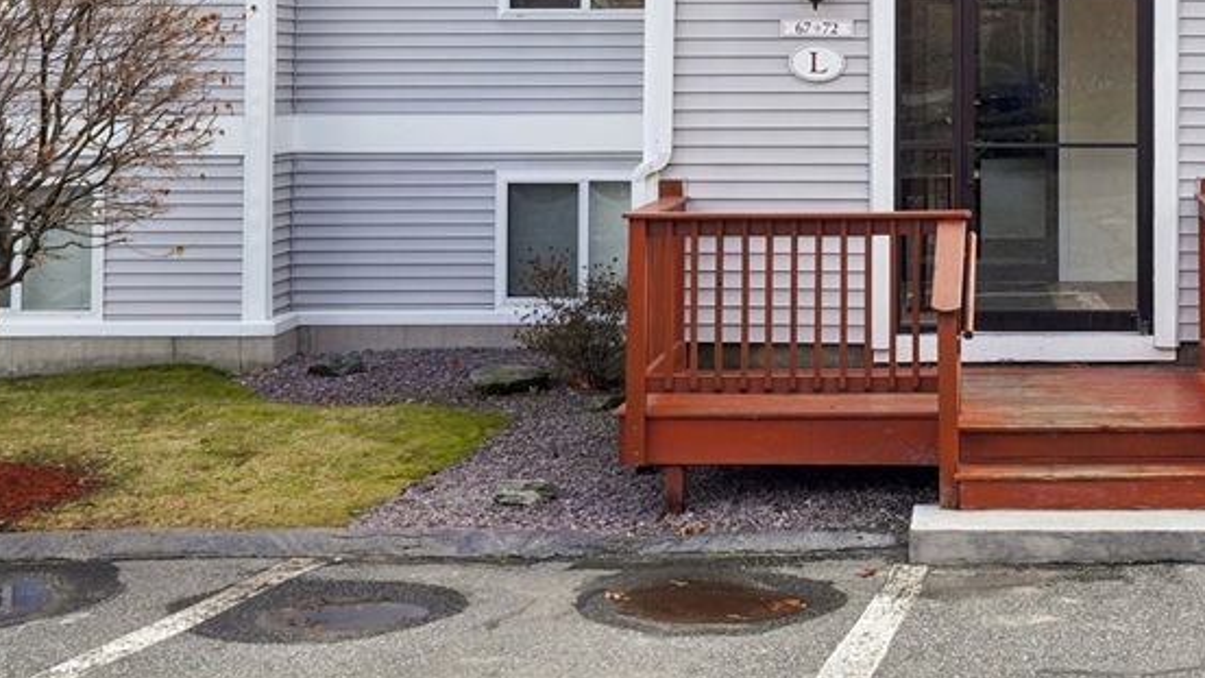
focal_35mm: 64
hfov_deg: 31.9
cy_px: 32
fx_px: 2045
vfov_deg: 18.4
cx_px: 987
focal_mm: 33
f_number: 8
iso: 100
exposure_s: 1/60
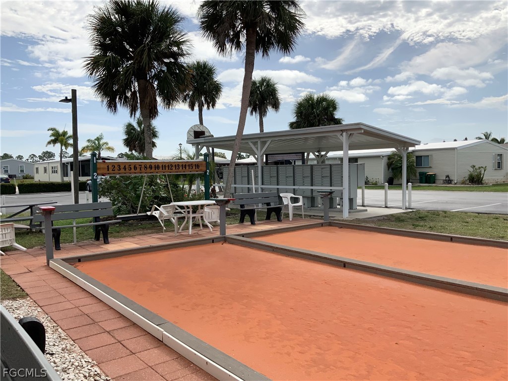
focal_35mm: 29
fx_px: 426
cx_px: 254
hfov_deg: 61.7
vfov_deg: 48.2
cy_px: 190
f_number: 1.8
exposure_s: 1/3788
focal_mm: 3
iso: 20
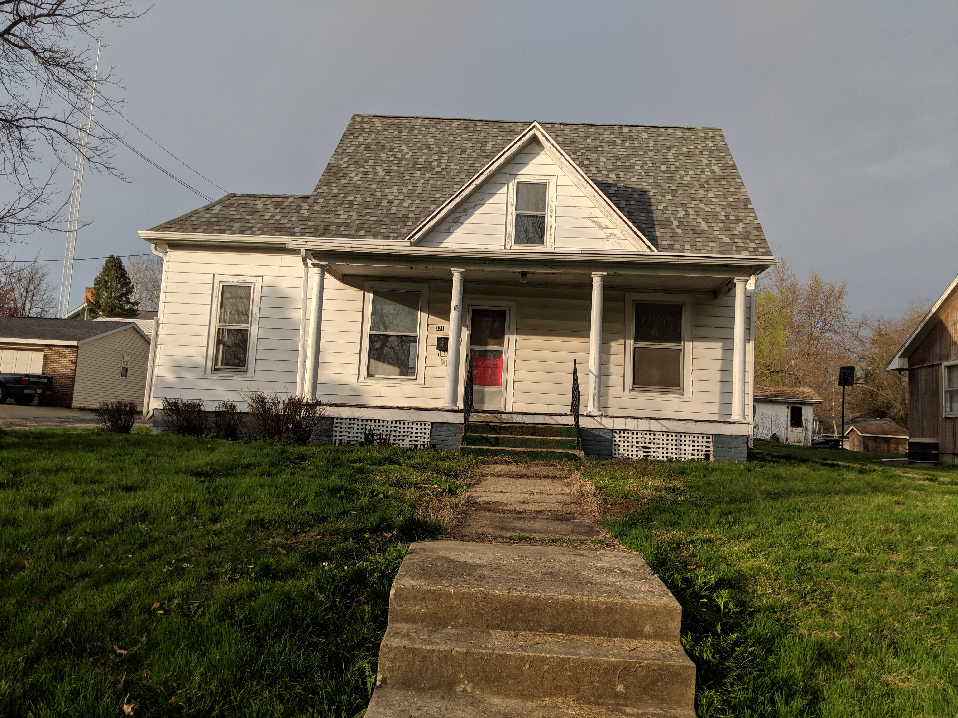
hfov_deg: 65.3
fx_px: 747
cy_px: 359
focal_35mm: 27
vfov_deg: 51.4
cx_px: 479
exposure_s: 1/2597
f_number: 1.8
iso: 57
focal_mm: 4.44
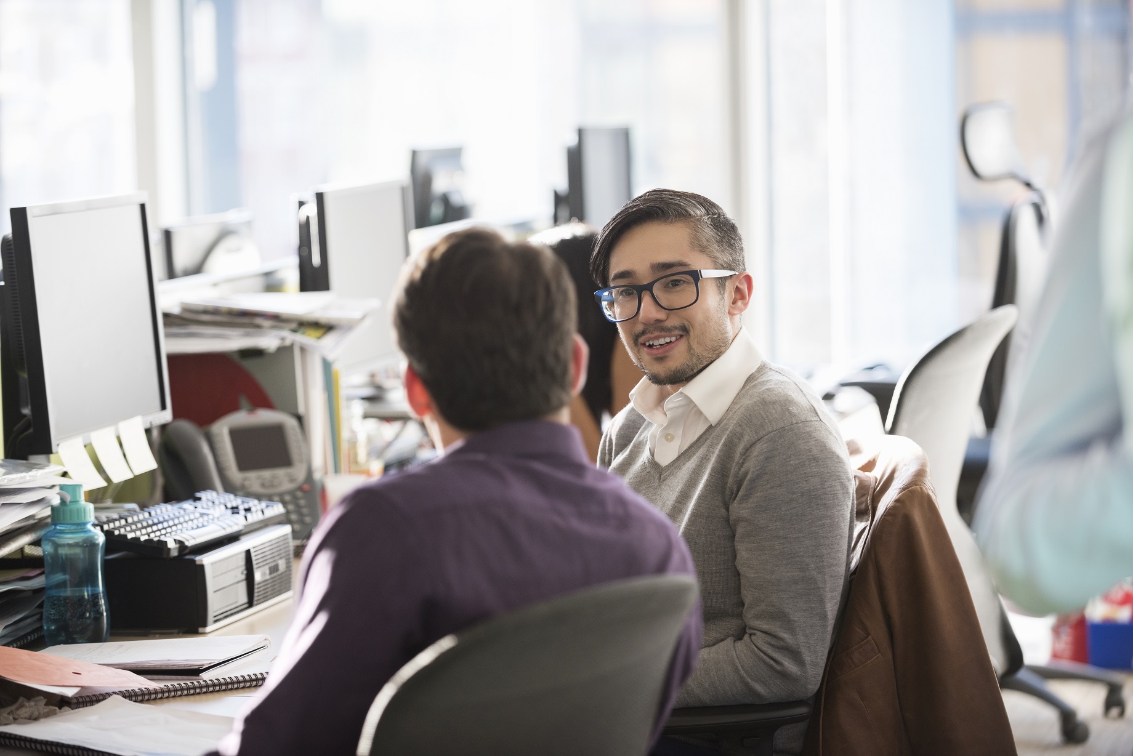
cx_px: 566
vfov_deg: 12.5
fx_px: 3463
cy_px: 378
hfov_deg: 18.6
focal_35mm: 110
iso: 400
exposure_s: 1/125
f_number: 2.8
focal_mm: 110
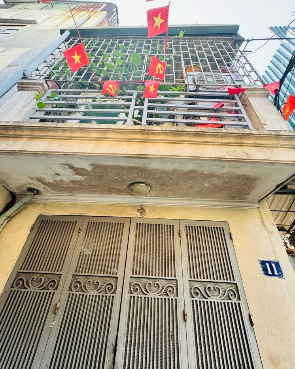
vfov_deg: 96.8
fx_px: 164
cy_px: 178
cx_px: 149
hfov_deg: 84.0
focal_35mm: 15
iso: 50
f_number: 2.2
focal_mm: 2.22
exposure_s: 1/99
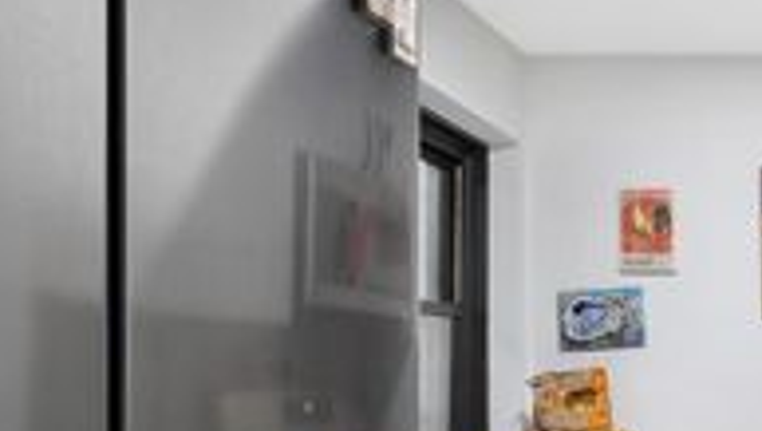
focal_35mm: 38
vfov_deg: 30.0
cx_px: 944
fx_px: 769
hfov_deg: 37.5
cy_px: 386
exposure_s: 1.6
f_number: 11
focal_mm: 14
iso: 400
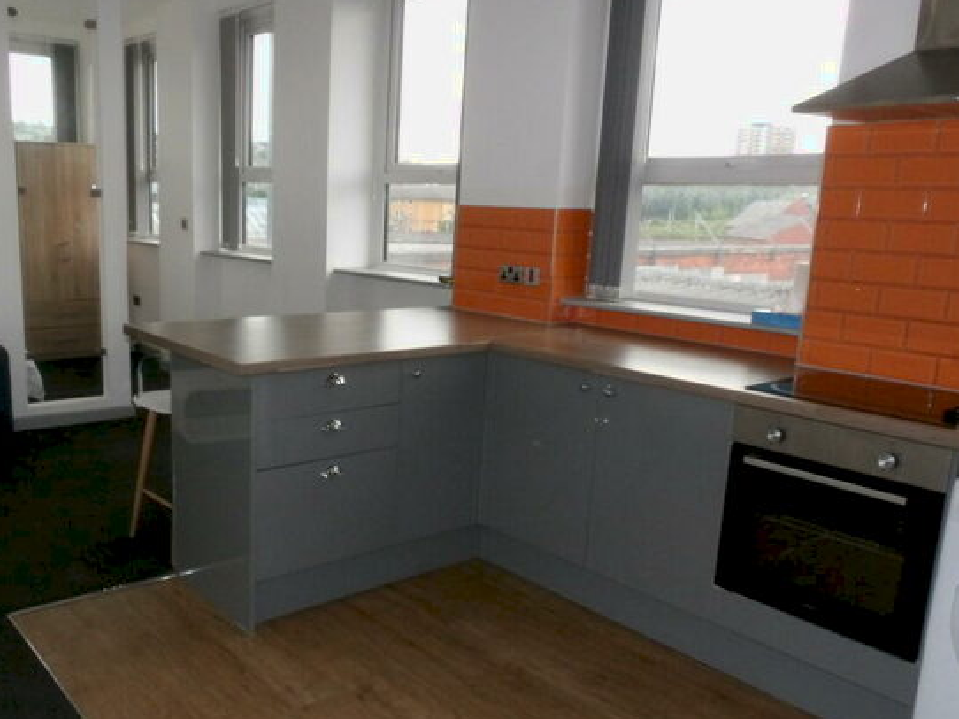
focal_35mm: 31
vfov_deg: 45.3
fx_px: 858
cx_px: 380
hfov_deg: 57.9
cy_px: 401
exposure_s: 1/60
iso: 500
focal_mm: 4.3
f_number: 4.1
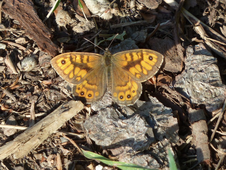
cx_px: 113
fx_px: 2605
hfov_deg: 5.0
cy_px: 85
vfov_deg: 3.7
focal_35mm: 399
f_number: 4.9
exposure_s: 1/160
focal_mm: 49.2
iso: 80
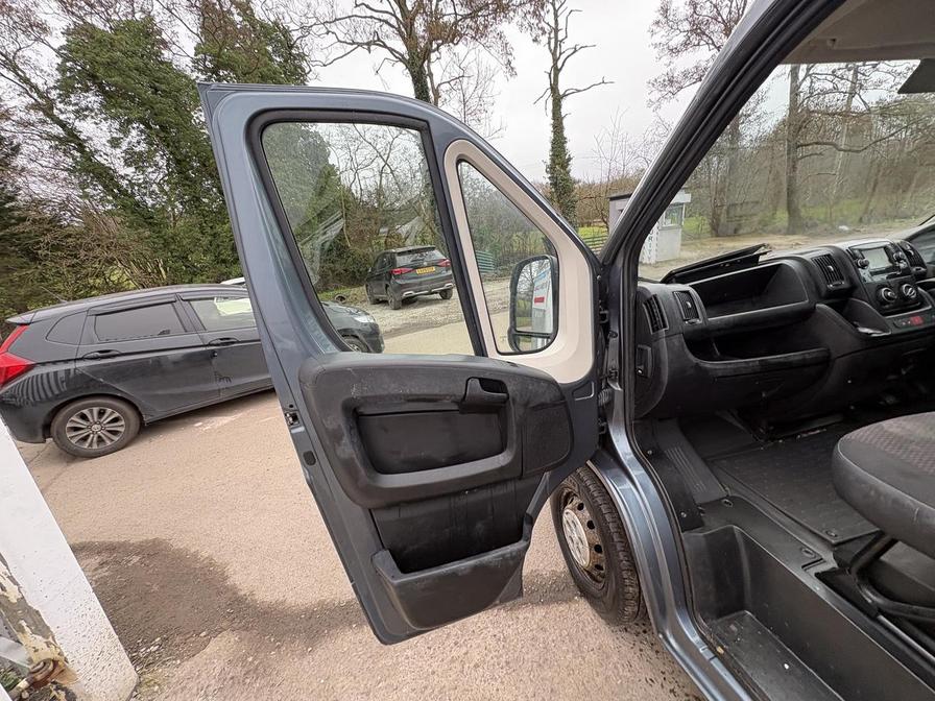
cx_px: 468
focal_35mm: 14
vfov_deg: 85.7
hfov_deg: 102.1
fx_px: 378
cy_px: 350
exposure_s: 1/99
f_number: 2.2
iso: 50
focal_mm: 2.22
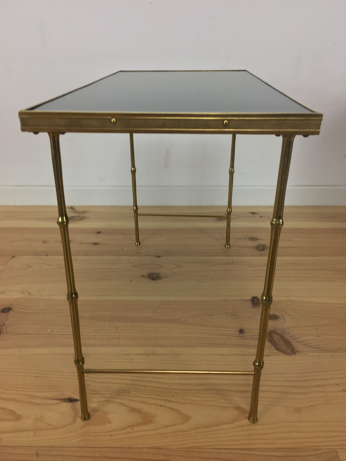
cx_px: 173
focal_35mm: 29
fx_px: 386
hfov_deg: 48.2
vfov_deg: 61.7
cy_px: 230
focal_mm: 4.15
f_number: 2.2
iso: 32
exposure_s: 1/33
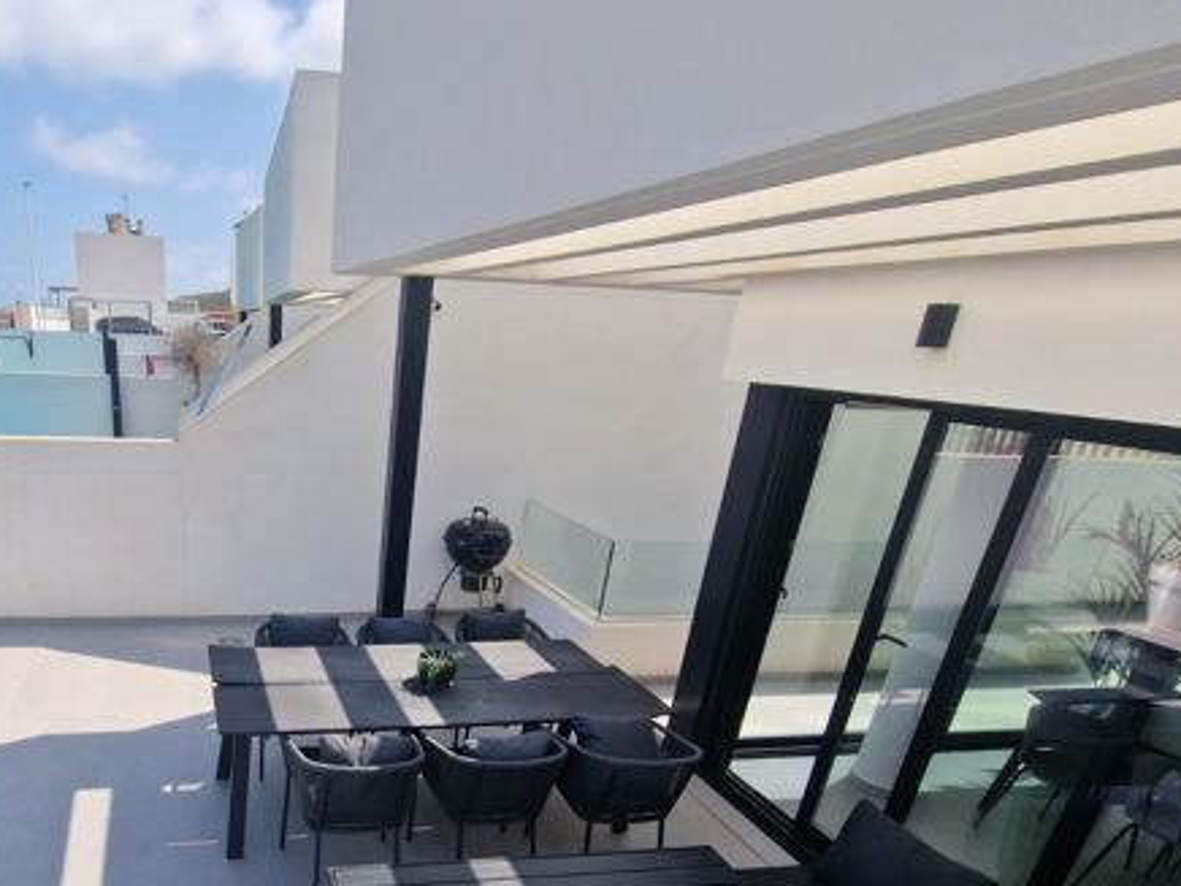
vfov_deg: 59.9
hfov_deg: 74.0
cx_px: 310
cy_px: 669
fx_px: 716
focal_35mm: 21
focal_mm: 2.2
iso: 50
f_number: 2.2
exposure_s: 1/2056
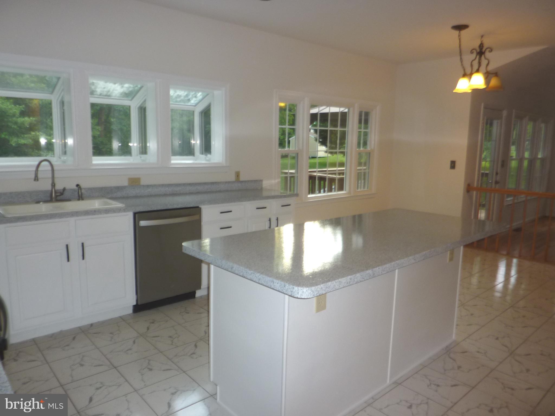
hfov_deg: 69.4
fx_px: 401
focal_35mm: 25
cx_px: 278
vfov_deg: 54.9
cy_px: 208
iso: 125
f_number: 3.3
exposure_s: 1/30
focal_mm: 4.1
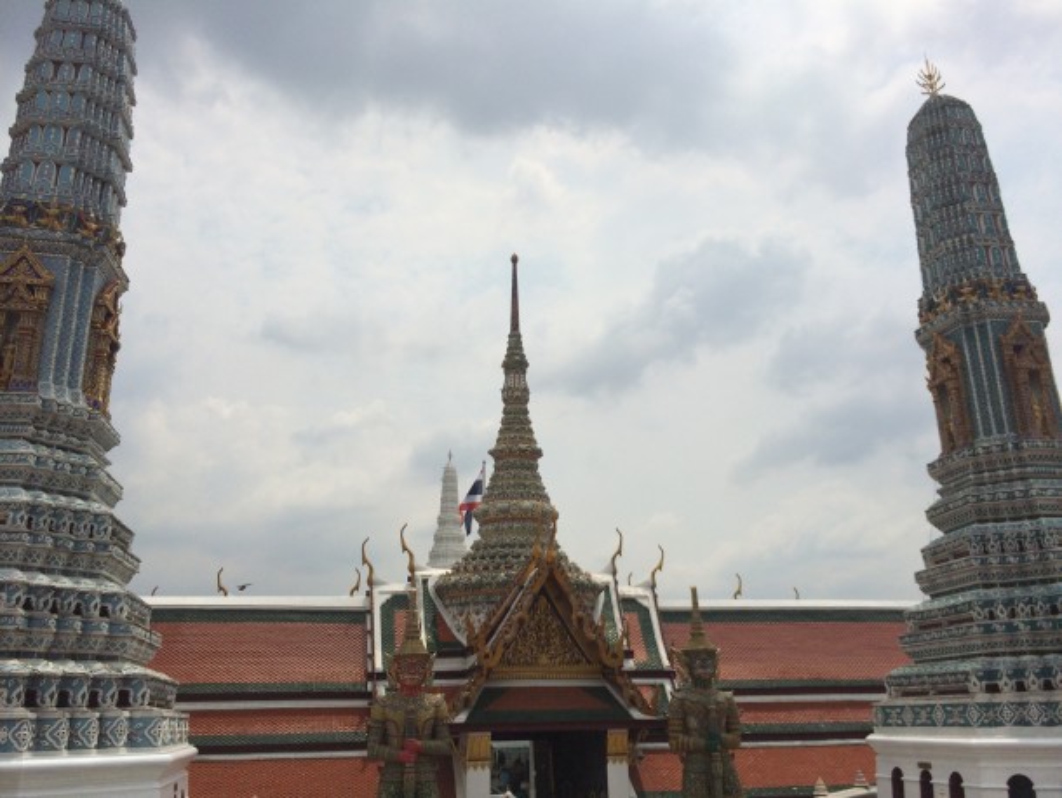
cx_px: 531
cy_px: 399
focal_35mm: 30
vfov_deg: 46.8
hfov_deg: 59.9
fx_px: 921
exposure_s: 1/8264
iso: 40
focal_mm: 4.12
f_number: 2.2
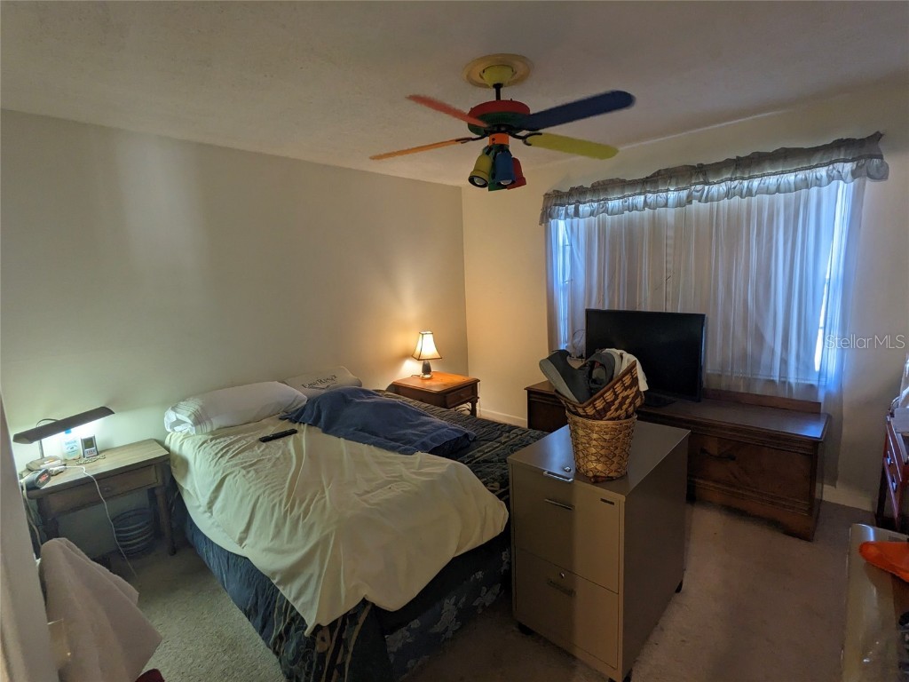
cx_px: 454
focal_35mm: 16
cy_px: 341
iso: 170
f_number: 2.2
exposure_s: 1/30
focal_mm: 2.22
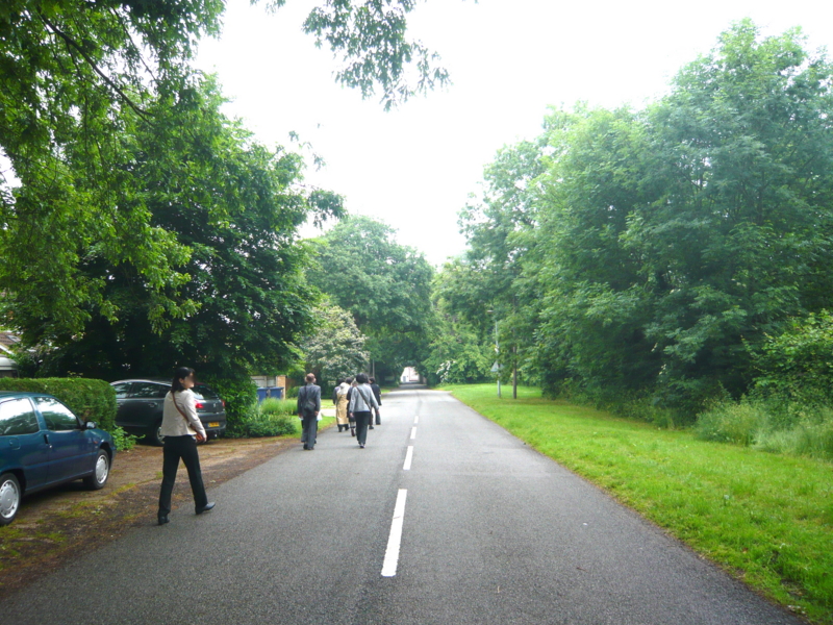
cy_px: 312
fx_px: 674
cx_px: 416
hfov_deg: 63.4
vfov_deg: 49.7
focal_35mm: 28
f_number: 2.8
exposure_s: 1/125
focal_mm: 4.6
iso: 100
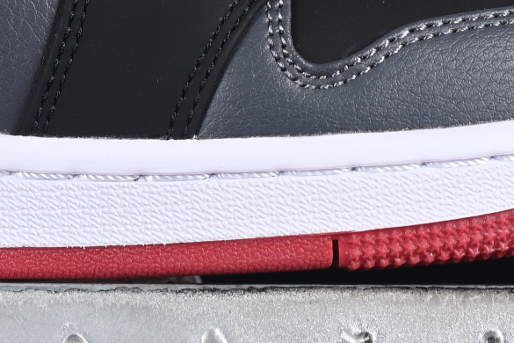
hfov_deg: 5.8
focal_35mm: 357
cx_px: -24
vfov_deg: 3.8
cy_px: -220
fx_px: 5097
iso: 160
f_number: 6.3
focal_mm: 50
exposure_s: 1/60
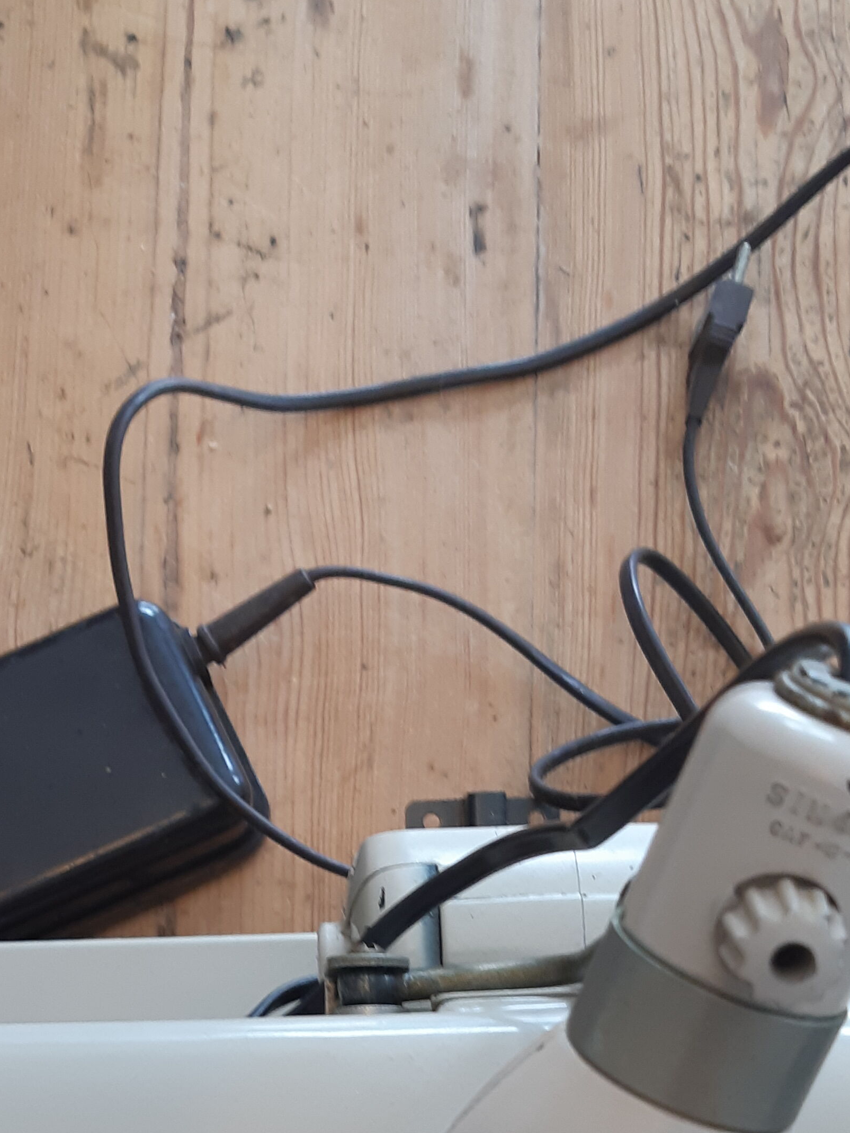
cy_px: 1002
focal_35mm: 56
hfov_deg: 26.1
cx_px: 337
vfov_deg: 32.7
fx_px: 1833
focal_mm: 3.93
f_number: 1.7
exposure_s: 1/50
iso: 100
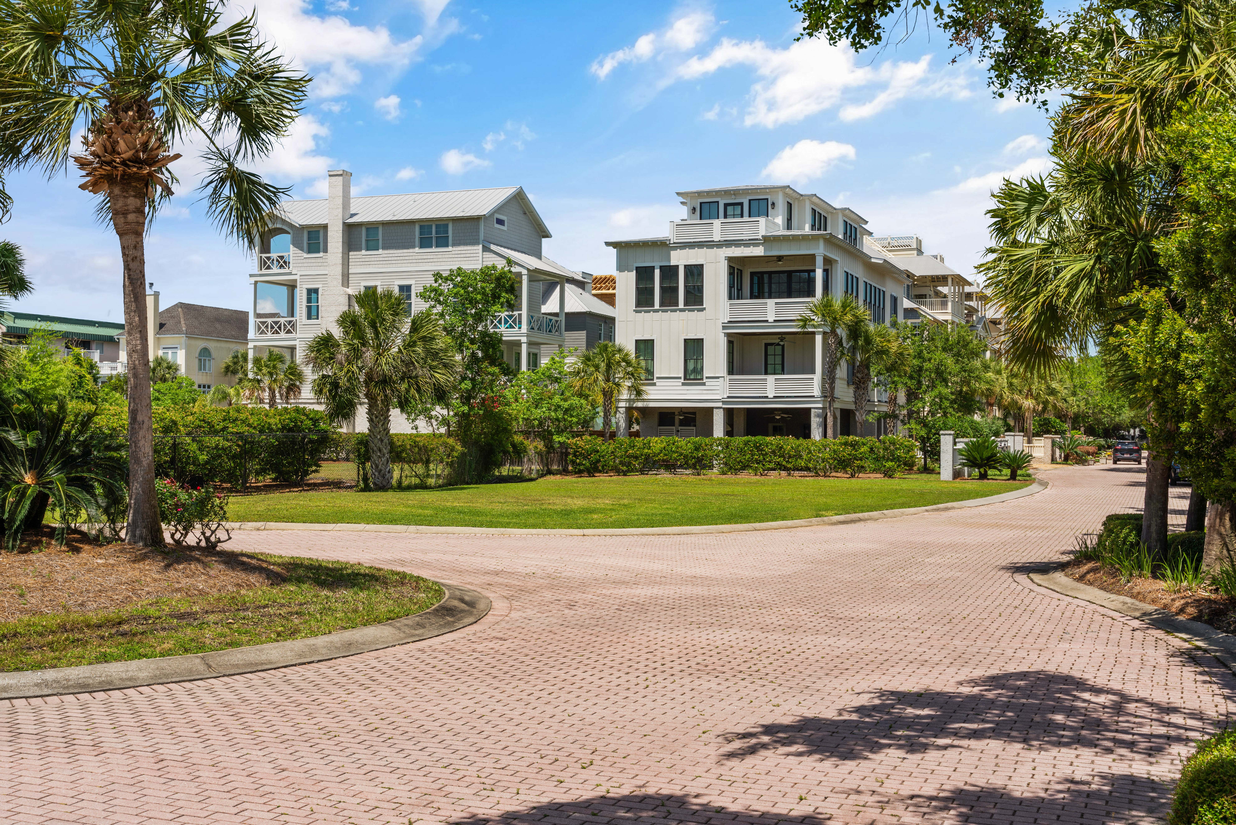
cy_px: 412
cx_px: 618
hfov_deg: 47.4
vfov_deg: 32.6
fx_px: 1408
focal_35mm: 41
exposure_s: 1/160
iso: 100
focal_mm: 41
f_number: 13
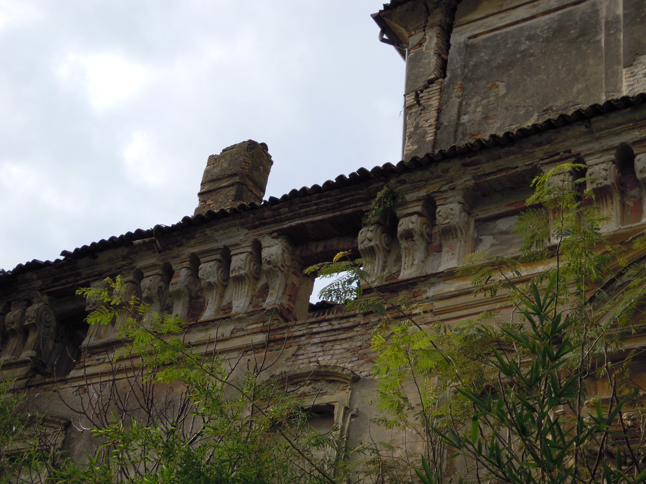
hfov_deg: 35.5
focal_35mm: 54
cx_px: 323
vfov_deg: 27.0
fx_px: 1008
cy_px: 242
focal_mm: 9.6
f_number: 3.7
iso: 100
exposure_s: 1/400
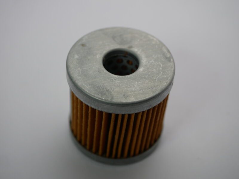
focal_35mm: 60
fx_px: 414
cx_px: 120
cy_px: 90
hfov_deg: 32.2
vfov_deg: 24.4
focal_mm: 30
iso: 200
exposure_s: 1/200
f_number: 4
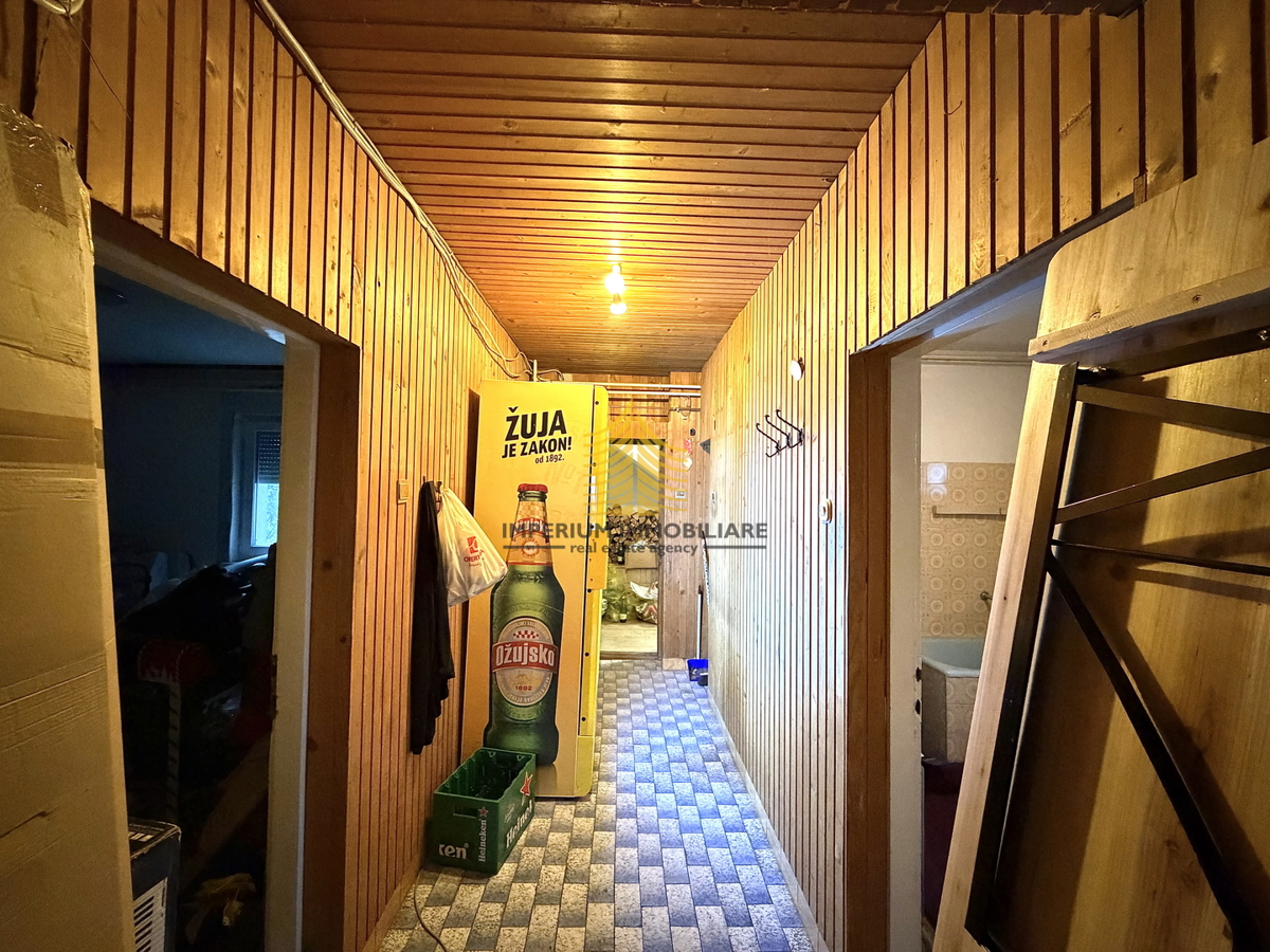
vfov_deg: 85.7
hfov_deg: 102.1
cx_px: 635
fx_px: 514
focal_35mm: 14
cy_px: 476
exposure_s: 1/33
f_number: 2.2
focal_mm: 2.22
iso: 1250
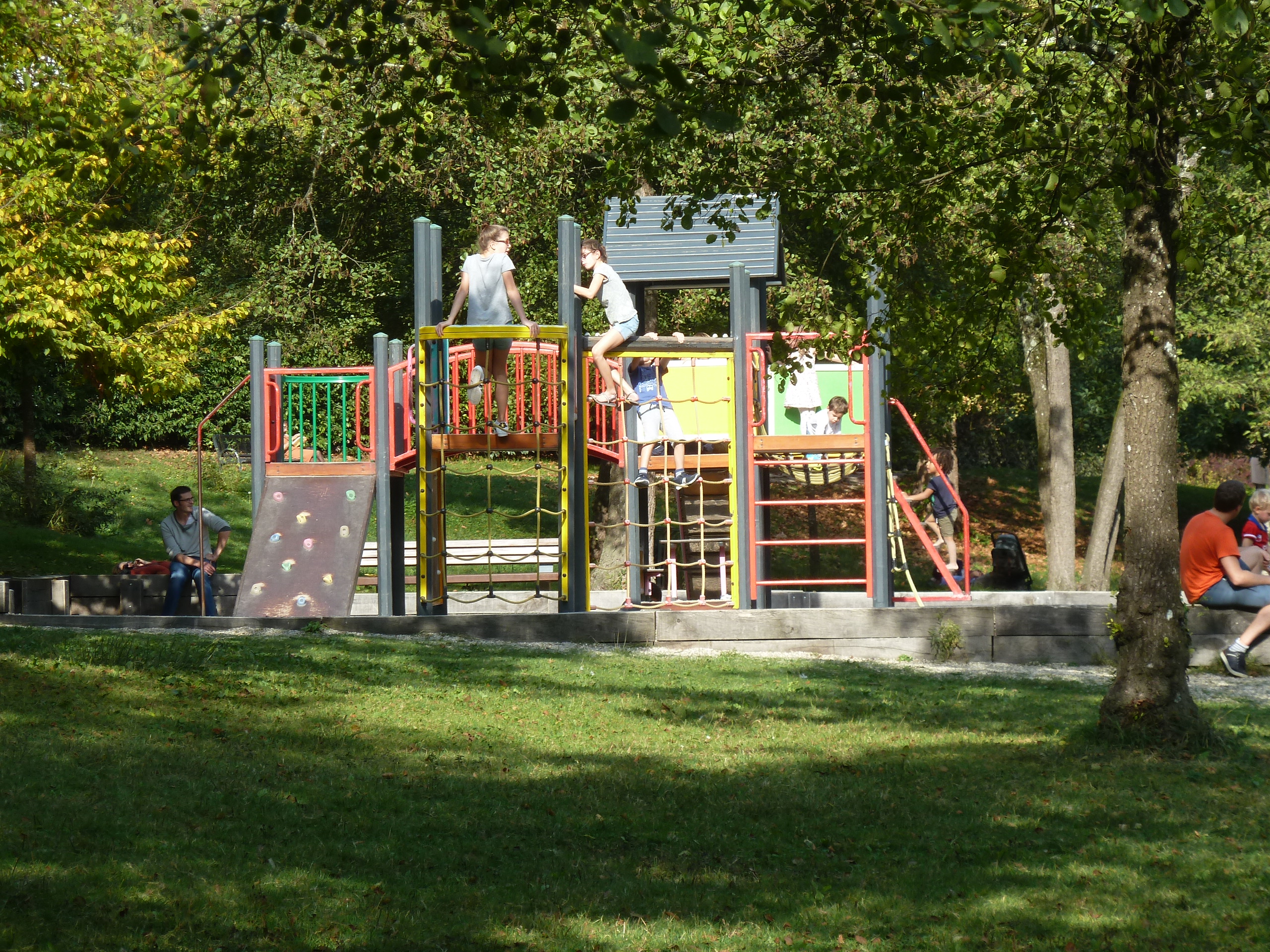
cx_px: 635
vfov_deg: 9.4
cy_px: 476
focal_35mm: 158
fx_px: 5797
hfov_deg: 12.5
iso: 80
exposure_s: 1/160
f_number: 4.5
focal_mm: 25.9
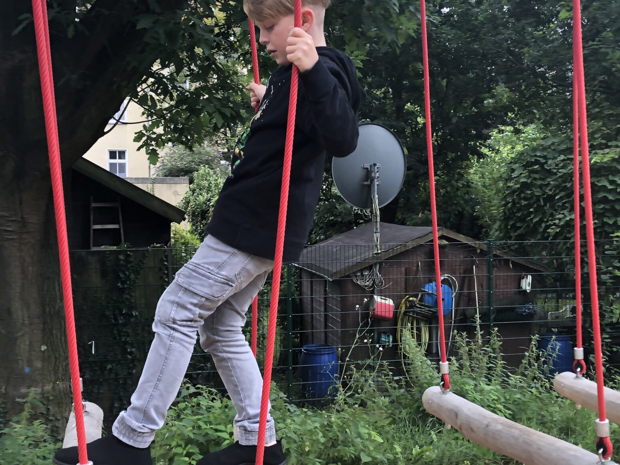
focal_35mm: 46
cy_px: 244
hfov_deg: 41.1
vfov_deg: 31.5
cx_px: 361
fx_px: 824
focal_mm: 3.99
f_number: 1.8
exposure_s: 1/120
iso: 40
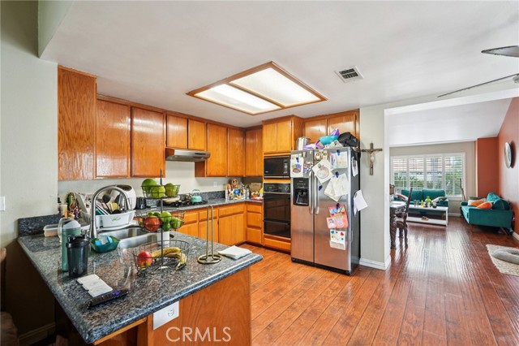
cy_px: 173
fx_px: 231
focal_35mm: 16
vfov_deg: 73.7
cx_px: 260
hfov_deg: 96.8
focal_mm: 16
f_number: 8
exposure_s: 1/8
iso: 400
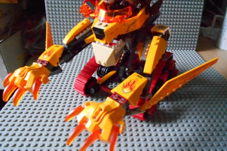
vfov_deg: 46.3
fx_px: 176
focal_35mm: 28
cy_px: 74
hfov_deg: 65.5
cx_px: 116
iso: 800
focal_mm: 4.6
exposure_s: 1/3
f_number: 3.2
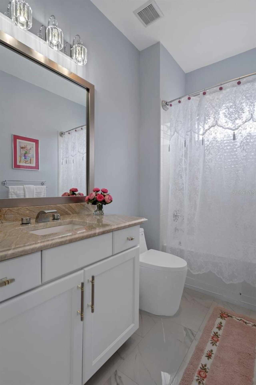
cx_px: 128
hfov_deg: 70.4
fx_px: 181
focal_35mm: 17
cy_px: 192
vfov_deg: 93.3
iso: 320
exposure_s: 1/10
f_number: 9
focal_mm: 17
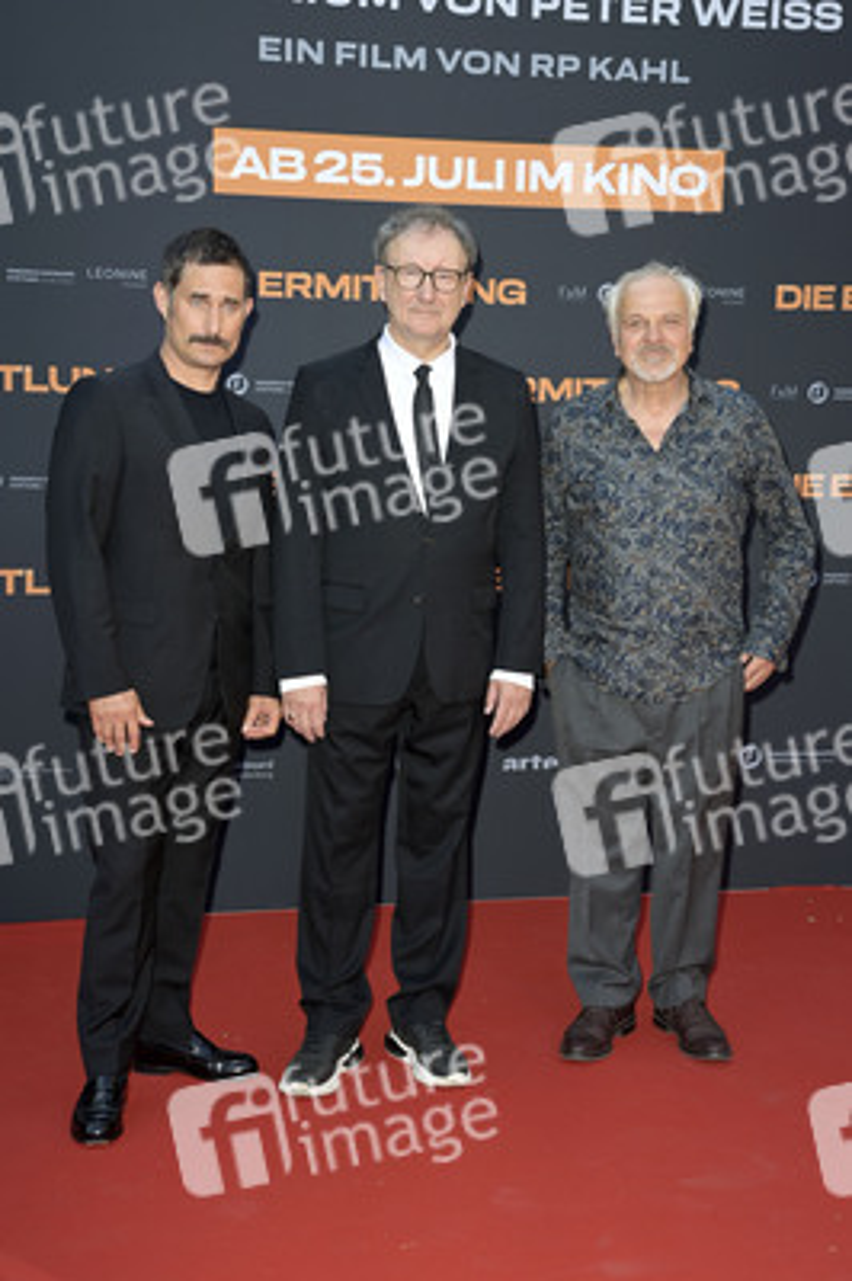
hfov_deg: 24.6
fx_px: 1956
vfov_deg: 36.3
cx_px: 426
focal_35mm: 55
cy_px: 640
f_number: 7.1
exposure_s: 1/250
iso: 640
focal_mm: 55
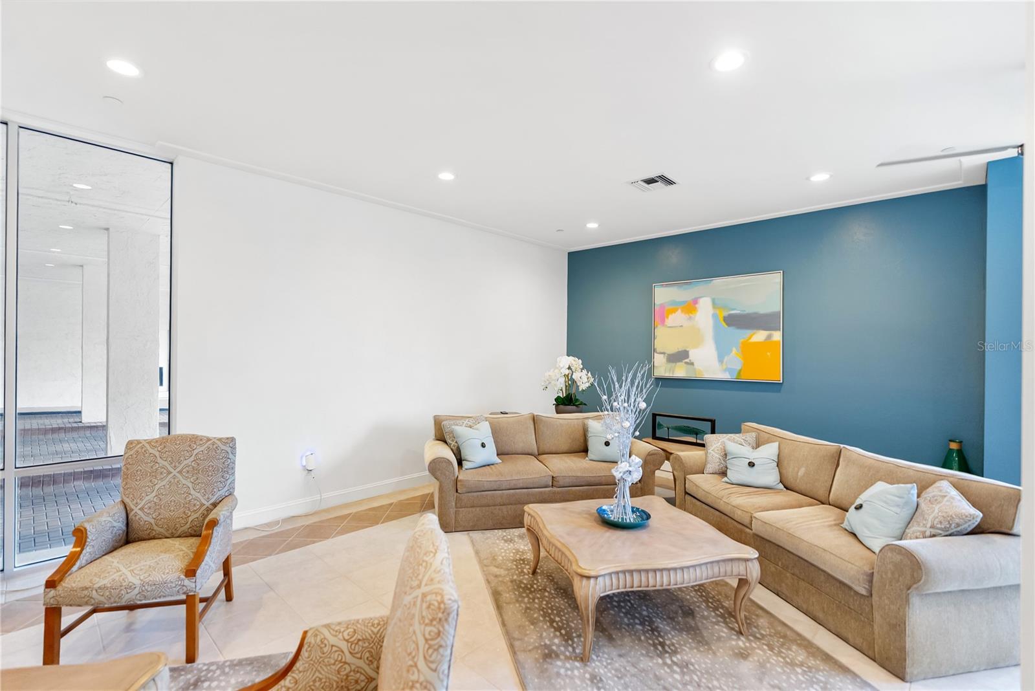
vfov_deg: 73.8
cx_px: 518
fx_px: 460
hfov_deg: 96.7
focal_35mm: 16
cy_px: 346
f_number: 2.8
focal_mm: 16
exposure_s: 1/125
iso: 640
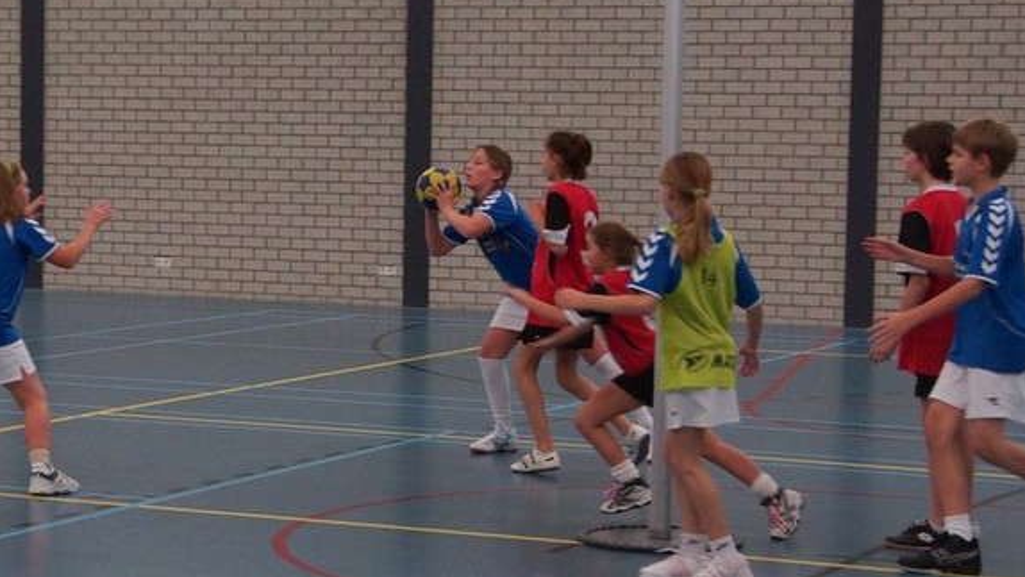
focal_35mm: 84
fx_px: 2283
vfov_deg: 14.4
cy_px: 272
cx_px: 339
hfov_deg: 25.2
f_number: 5
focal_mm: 30
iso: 1000
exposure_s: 1/160
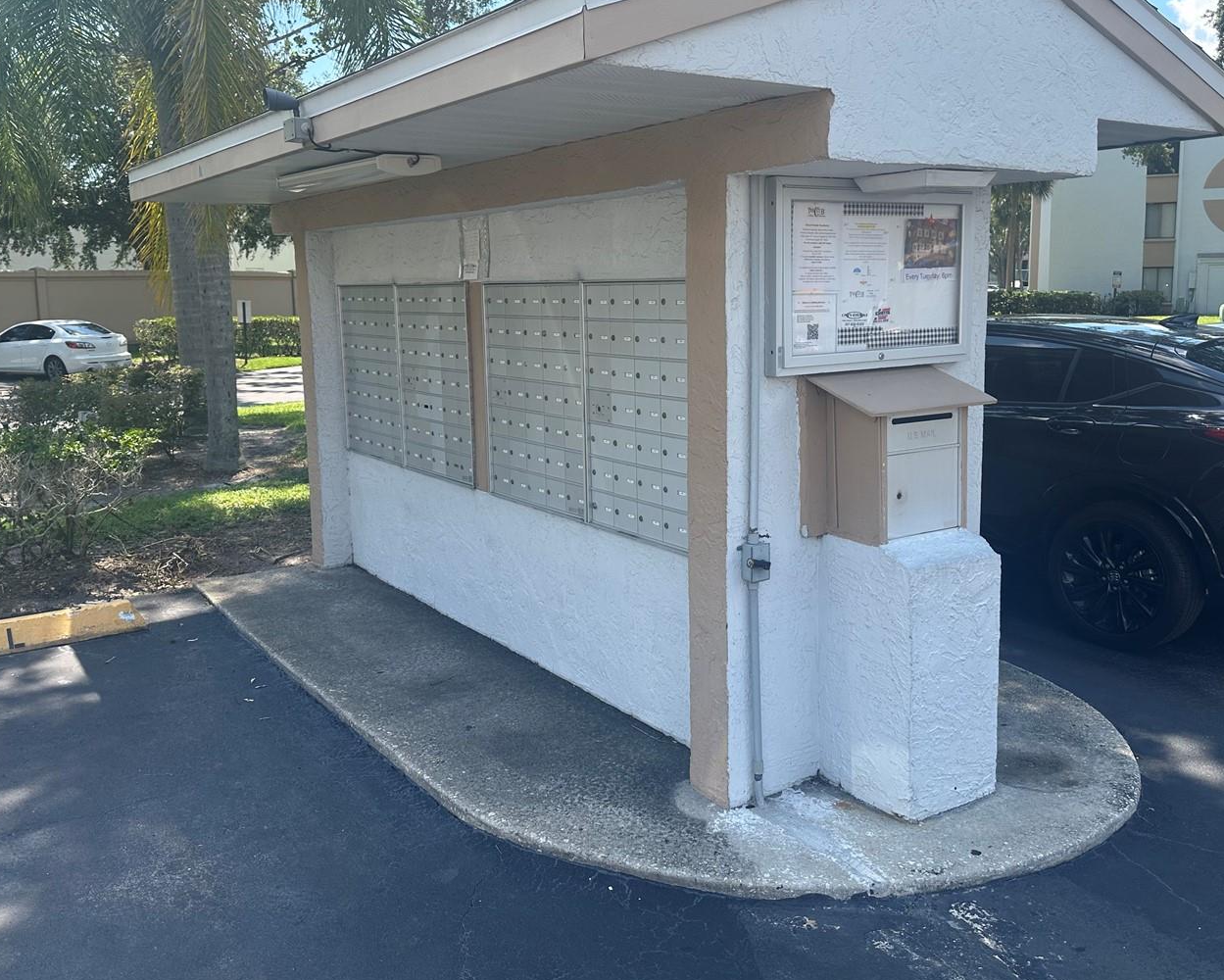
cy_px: 429
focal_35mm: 30
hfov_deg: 58.7
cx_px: 646
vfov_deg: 48.4
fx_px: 1087
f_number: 1.78
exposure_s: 1/1721
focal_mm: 6.86
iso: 80
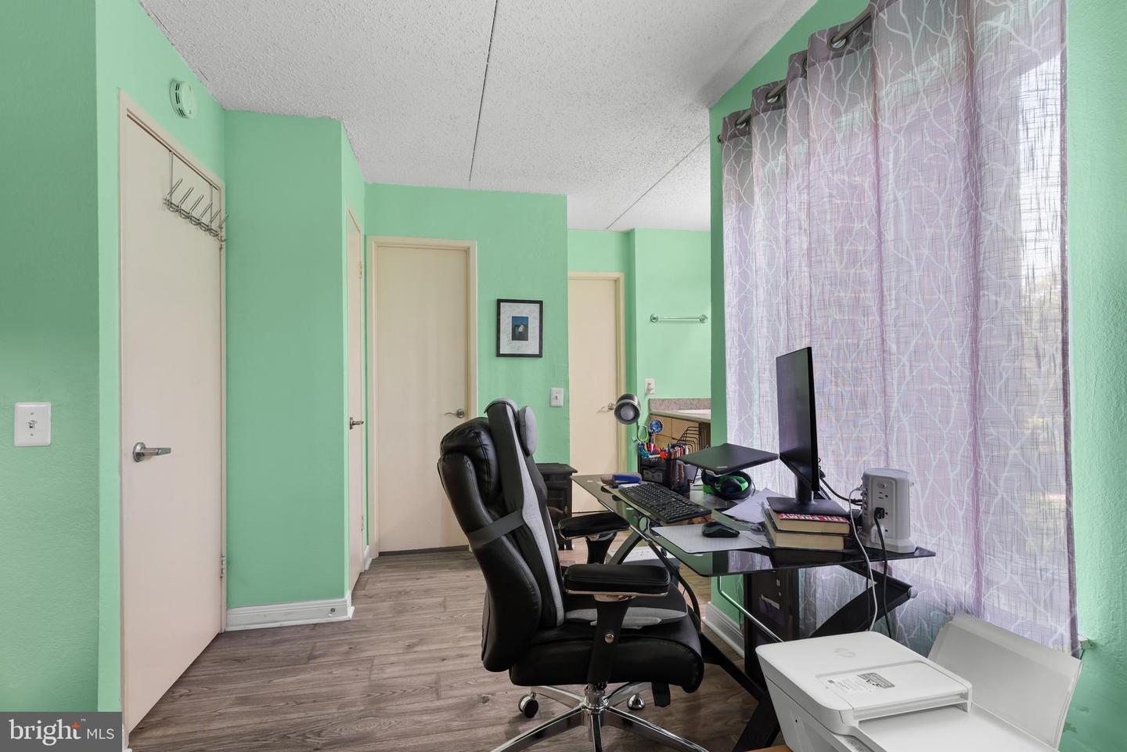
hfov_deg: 96.7
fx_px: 501
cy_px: 376
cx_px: 564
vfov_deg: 73.7
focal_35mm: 16
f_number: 8
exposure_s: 1/2
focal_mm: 11
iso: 250
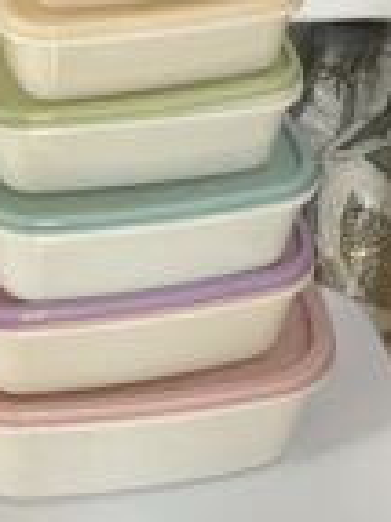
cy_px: 350
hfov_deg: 18.2
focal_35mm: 81
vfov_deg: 24.0
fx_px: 1222
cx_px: 157
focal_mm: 3
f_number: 1.8
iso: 32
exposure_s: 1/122
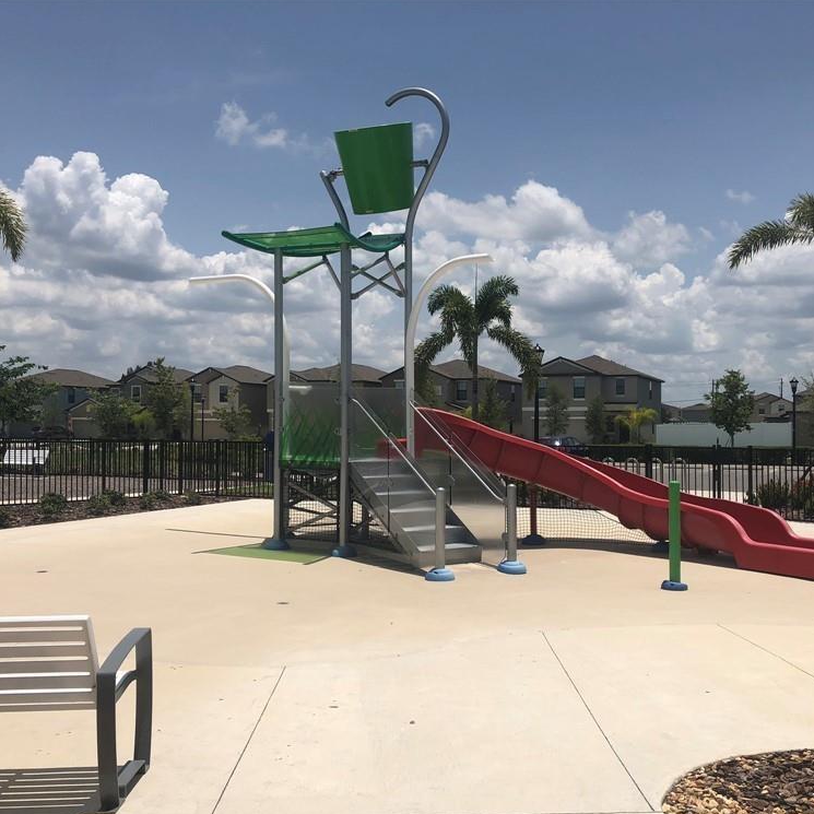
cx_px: 453
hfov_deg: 48.4
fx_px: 905
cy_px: 416
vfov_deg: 48.4
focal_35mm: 34
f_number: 1.8
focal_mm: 3.99
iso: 25
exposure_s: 1/5405
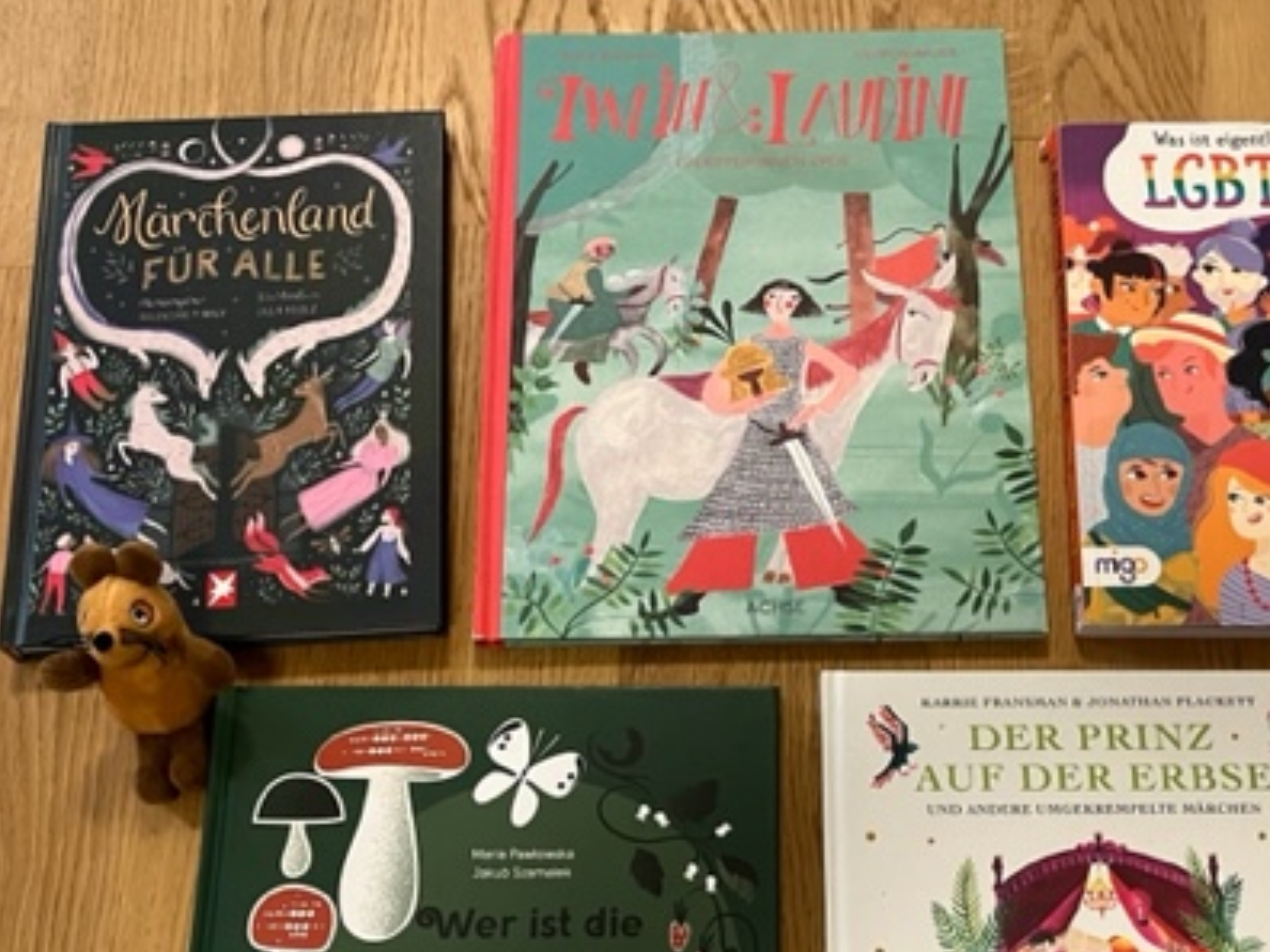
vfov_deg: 34.0
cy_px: 654
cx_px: 763
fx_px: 1541
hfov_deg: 44.6
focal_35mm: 42
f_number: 1.6
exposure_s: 1/40
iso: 640
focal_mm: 5.1
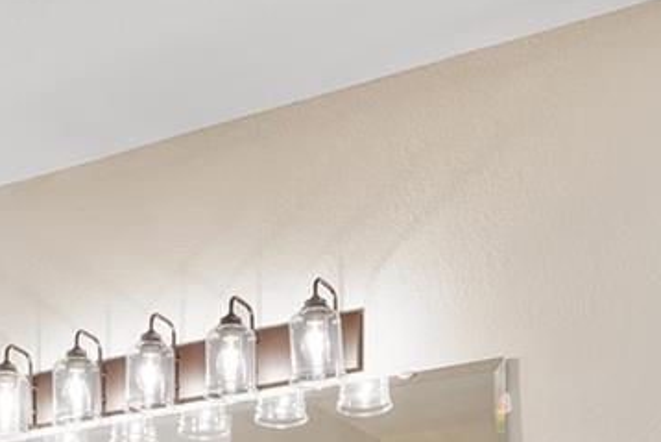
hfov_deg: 25.0
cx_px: 144
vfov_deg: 14.6
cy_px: 837
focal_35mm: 80
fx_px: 1469
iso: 250
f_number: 8
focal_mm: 14
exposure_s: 1
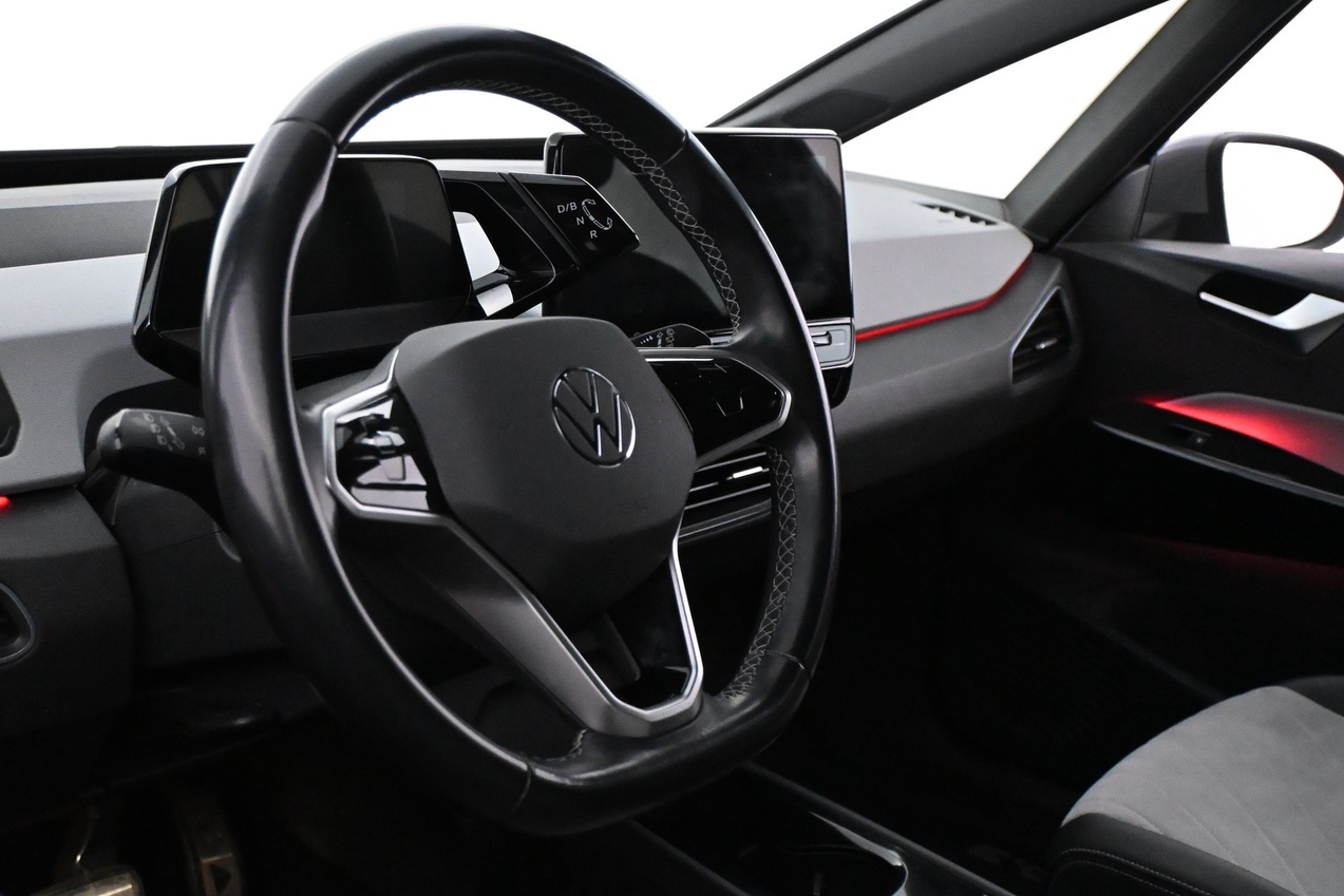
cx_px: 522
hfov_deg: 46.1
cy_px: 394
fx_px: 1568
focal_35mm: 42
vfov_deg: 31.9
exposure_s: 1/60
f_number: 4
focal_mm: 22
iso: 5600
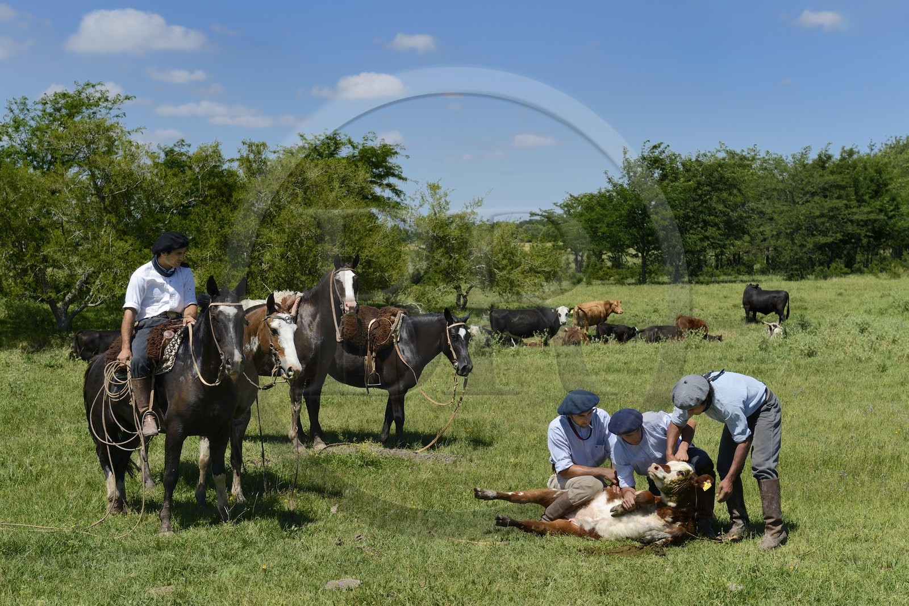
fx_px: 1414
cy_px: 303
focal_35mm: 56
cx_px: 454
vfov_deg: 24.2
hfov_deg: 35.6
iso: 200
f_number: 6.3
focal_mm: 56
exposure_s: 1/1000
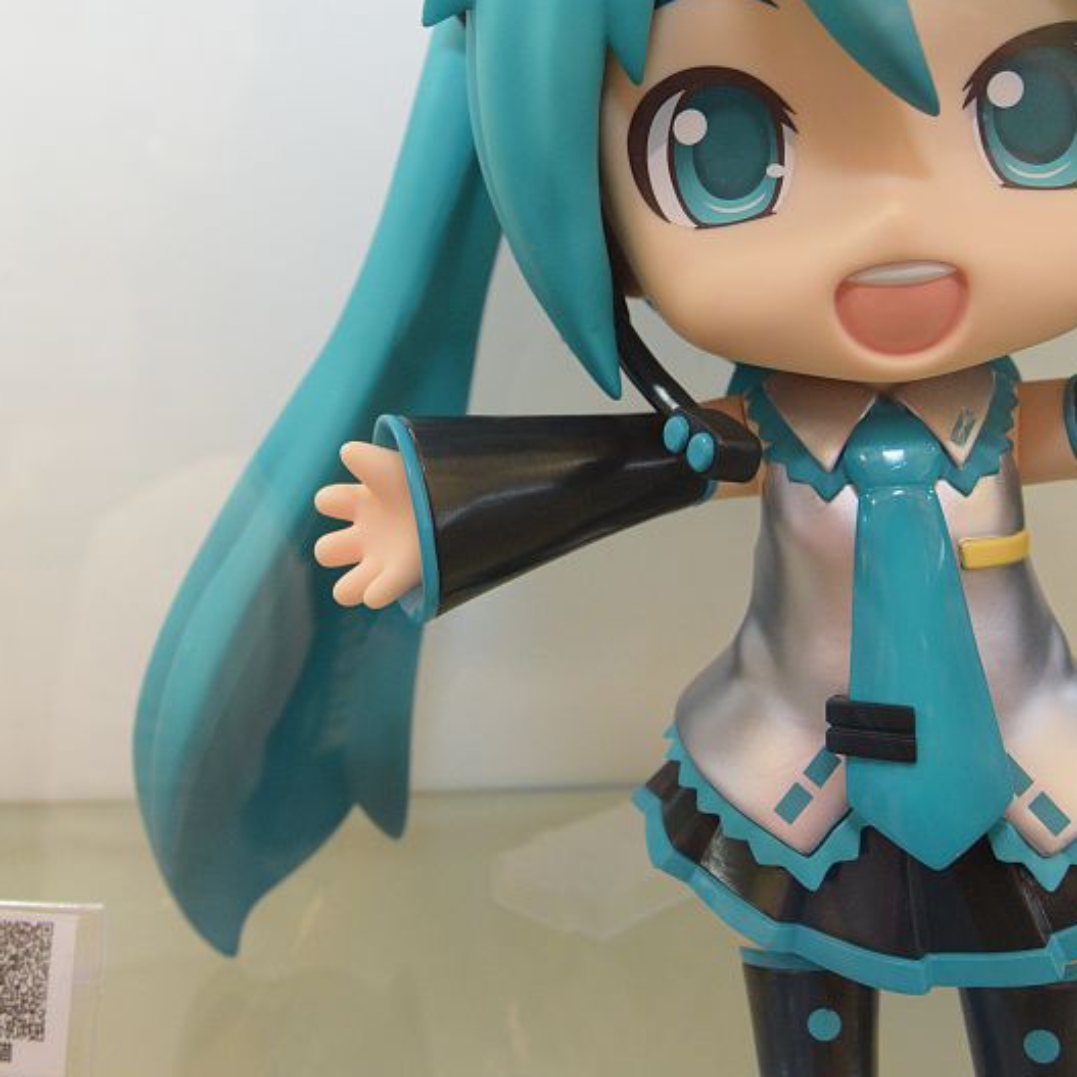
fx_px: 1091
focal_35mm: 31
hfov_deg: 52.5
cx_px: 564
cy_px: 342
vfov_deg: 51.4
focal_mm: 16
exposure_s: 1/250
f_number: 5.6
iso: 1600
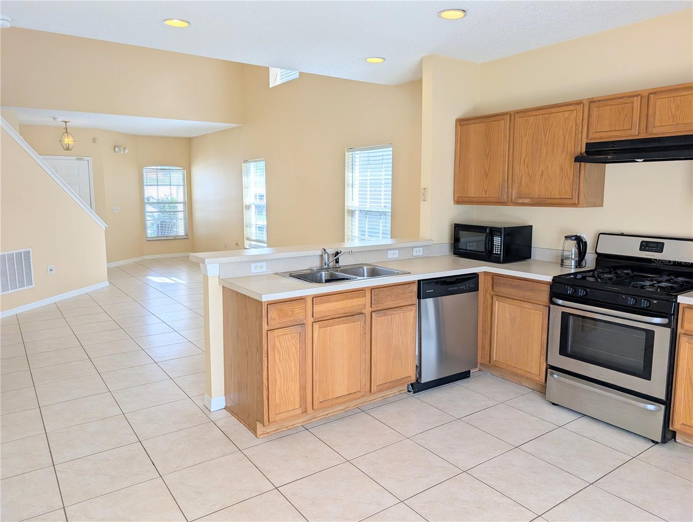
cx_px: 346
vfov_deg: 56.9
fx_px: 481
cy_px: 261
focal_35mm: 24
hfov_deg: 71.5
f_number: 1.68
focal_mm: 6.9
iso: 23
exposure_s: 1/232
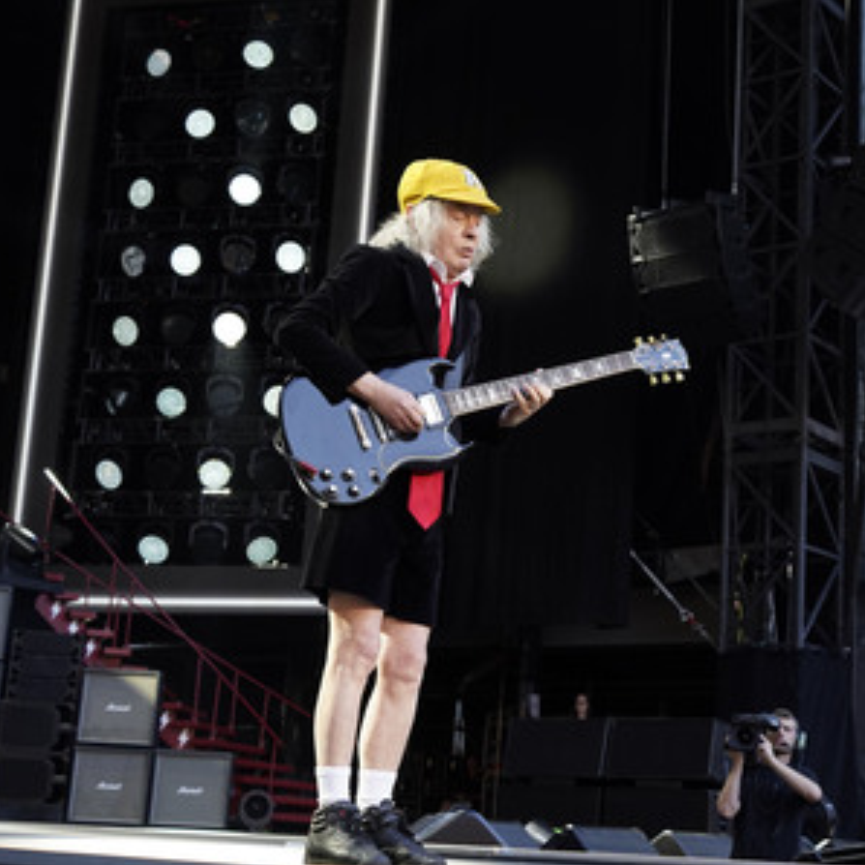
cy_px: 432
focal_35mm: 54
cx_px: 570
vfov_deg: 31.6
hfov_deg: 31.4
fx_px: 1527
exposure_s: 1/400
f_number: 5
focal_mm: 42
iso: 1600
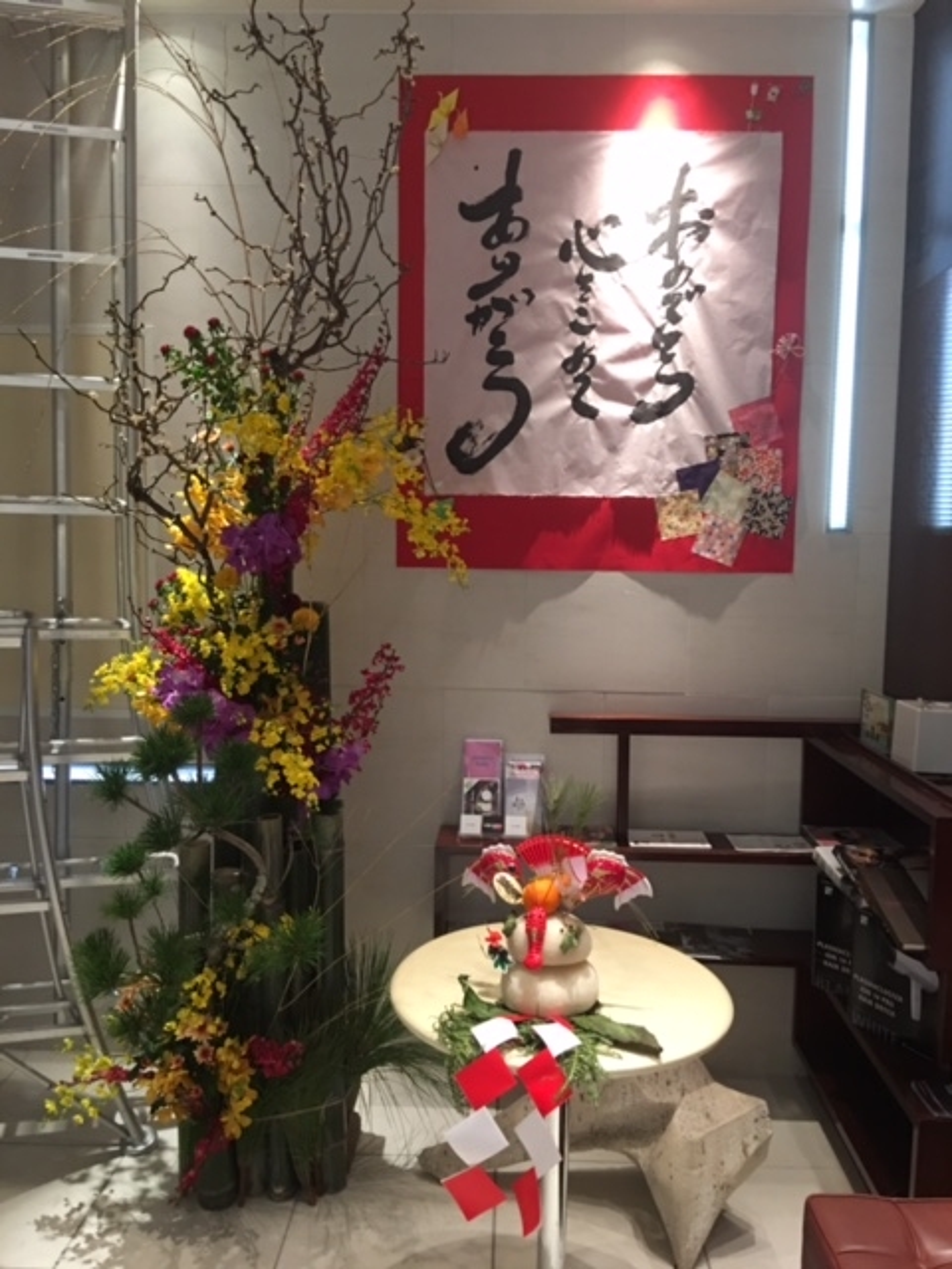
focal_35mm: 29
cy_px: 634
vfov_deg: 61.7
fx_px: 1063
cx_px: 476
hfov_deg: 48.2
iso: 100
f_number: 2.2
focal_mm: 4.15
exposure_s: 1/15
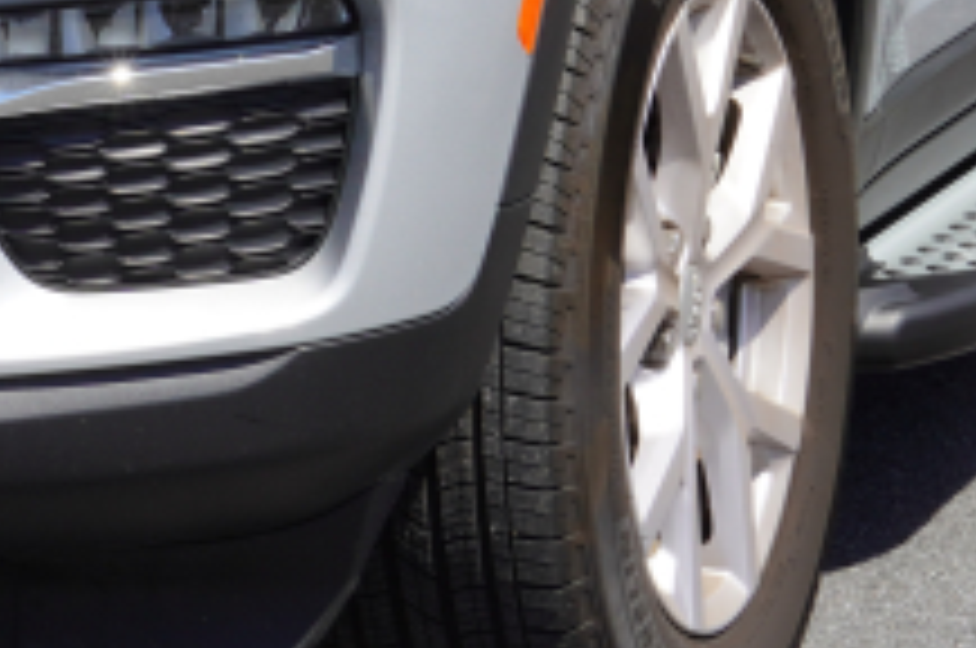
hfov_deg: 7.2
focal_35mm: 286
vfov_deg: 4.8
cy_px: -389
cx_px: -184
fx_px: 7742
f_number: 10
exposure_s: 1/160
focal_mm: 48
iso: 100
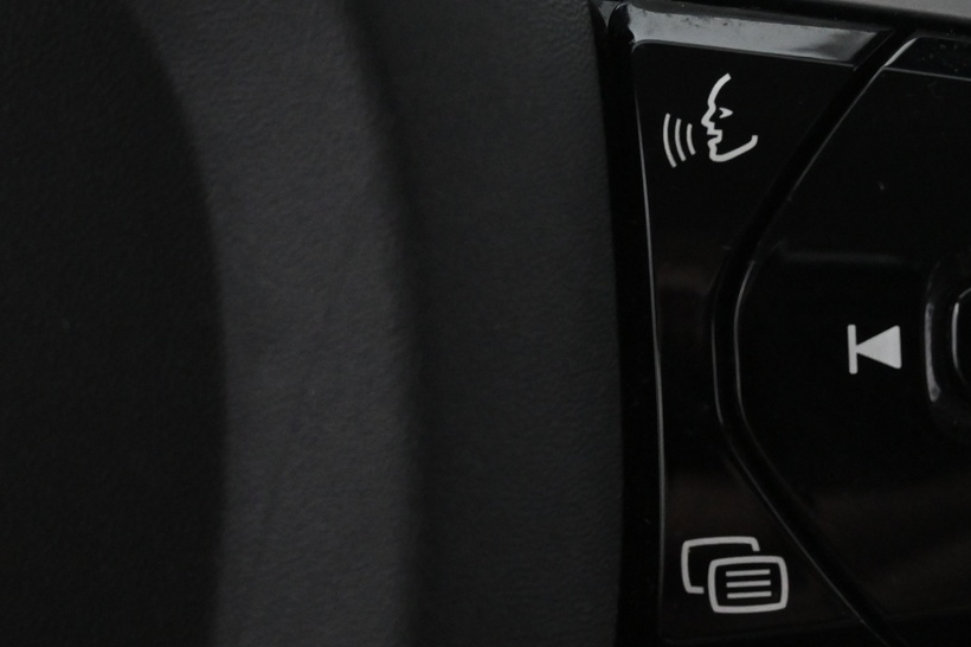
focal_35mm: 86
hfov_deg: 23.0
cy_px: 376
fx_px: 2318
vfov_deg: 15.9
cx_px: 904
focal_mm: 29
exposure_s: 1/50
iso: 4000
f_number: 4.8
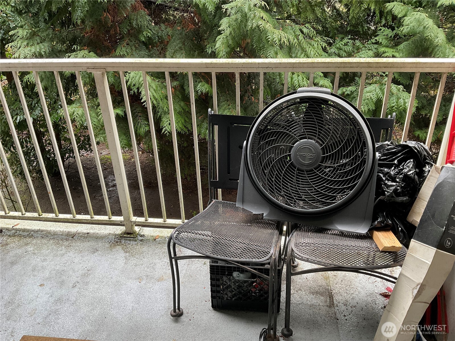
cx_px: 228
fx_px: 381
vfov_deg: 48.2
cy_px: 170
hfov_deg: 61.7
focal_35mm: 29
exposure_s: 1/85
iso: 64
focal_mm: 3
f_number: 1.8
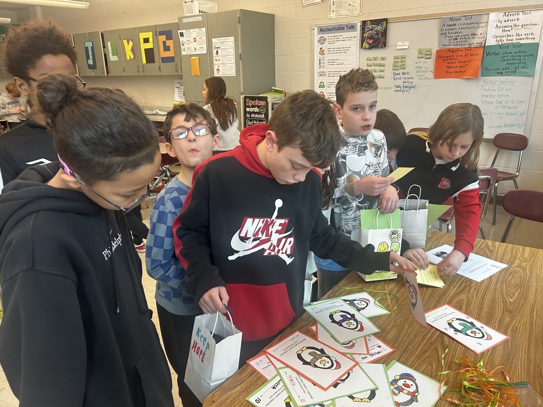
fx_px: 408
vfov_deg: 53.1
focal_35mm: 26
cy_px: 204
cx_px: 272
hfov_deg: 67.3
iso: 200
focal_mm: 5.7
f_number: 1.5
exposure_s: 1/60
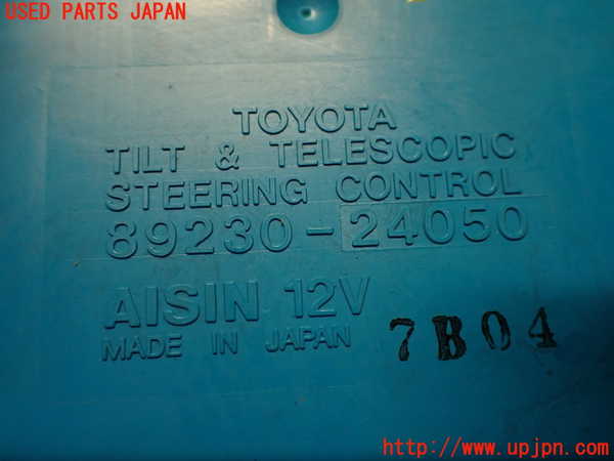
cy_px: 230
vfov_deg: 44.2
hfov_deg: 56.8
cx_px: 307
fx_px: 568
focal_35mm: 32
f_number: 2.4
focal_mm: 5.79
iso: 200
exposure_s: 1/30
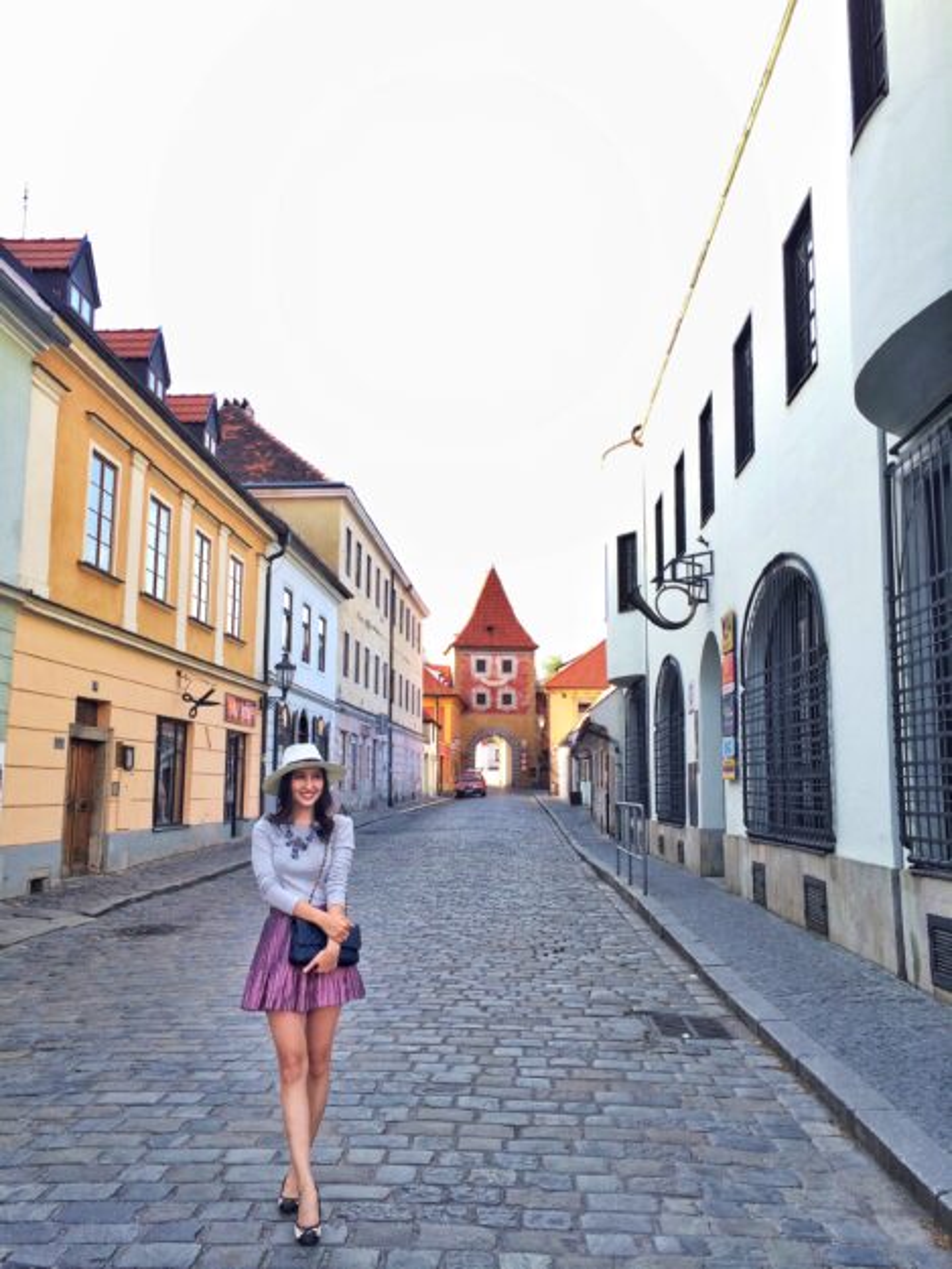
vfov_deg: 60.0
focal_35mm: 30
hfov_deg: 46.8
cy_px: 634
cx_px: 476
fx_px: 1100
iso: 32
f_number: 2.2
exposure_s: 1/188
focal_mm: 4.12
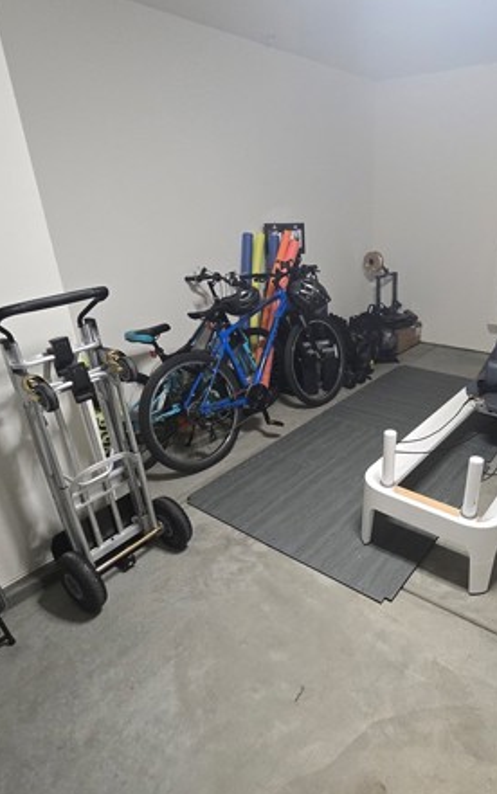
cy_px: 402
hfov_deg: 58.2
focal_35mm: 20
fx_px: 433
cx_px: 335
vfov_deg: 85.0
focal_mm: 2.2
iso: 640
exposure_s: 1/60
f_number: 2.2
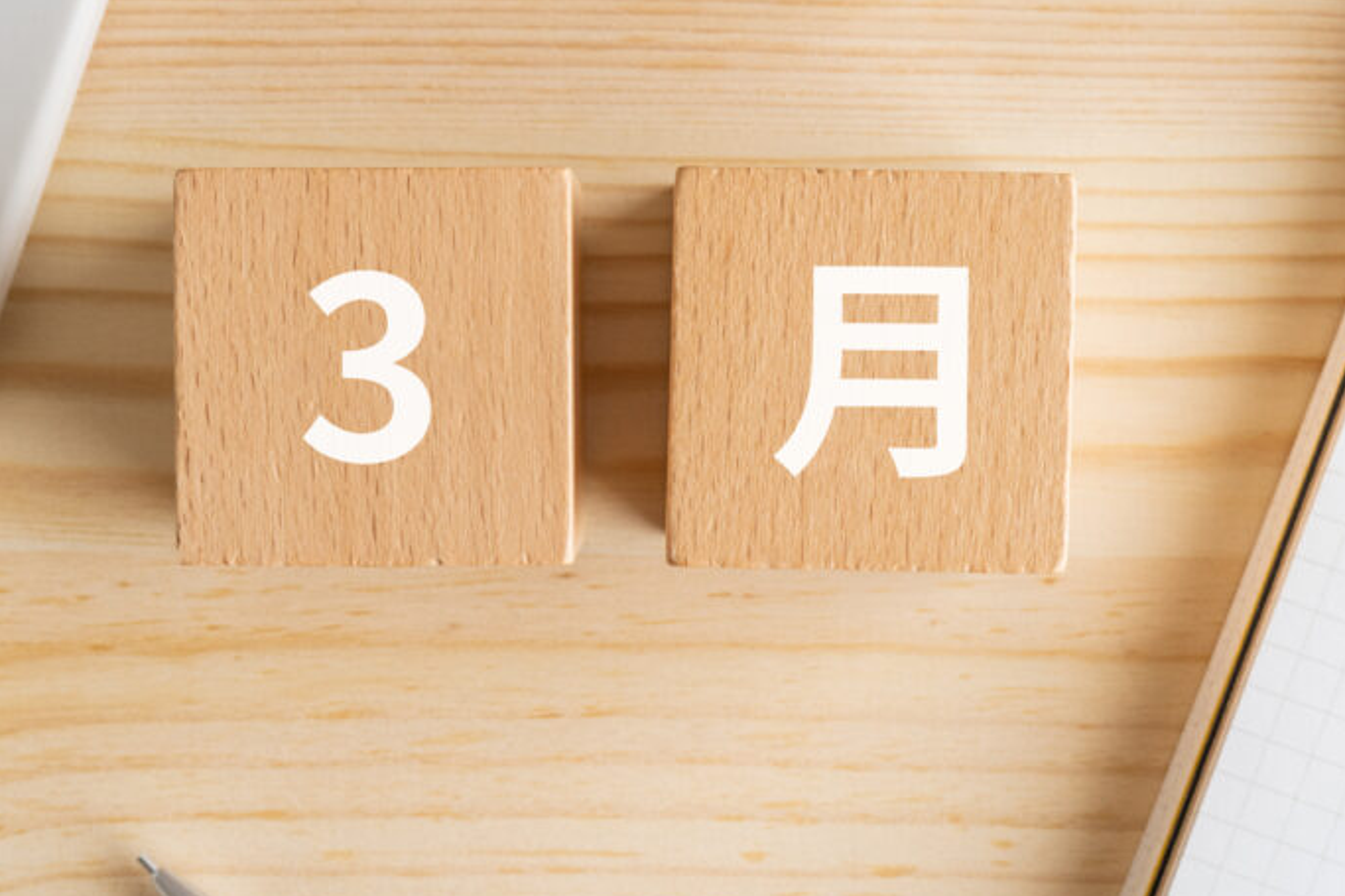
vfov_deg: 18.2
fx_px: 2801
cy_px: 367
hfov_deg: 27.0
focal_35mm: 75
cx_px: 628
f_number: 9
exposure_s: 1/80
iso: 640
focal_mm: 50
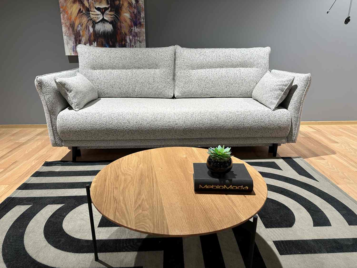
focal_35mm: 24
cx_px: 178
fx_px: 248
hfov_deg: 71.6
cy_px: 134
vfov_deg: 56.8
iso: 125
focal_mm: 6.86
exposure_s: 1/50
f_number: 1.78
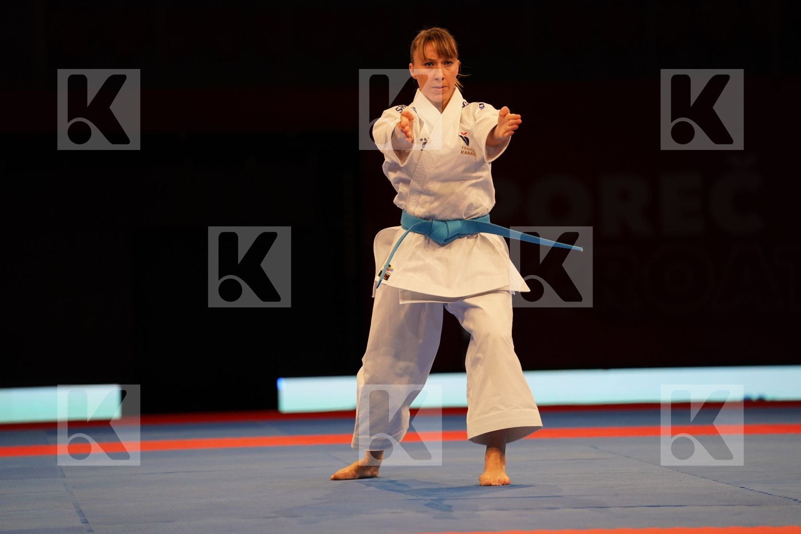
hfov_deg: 11.4
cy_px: 267
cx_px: 400
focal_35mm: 181
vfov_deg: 7.6
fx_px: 4027
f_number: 2.8
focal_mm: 181
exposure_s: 1/500
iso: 1000
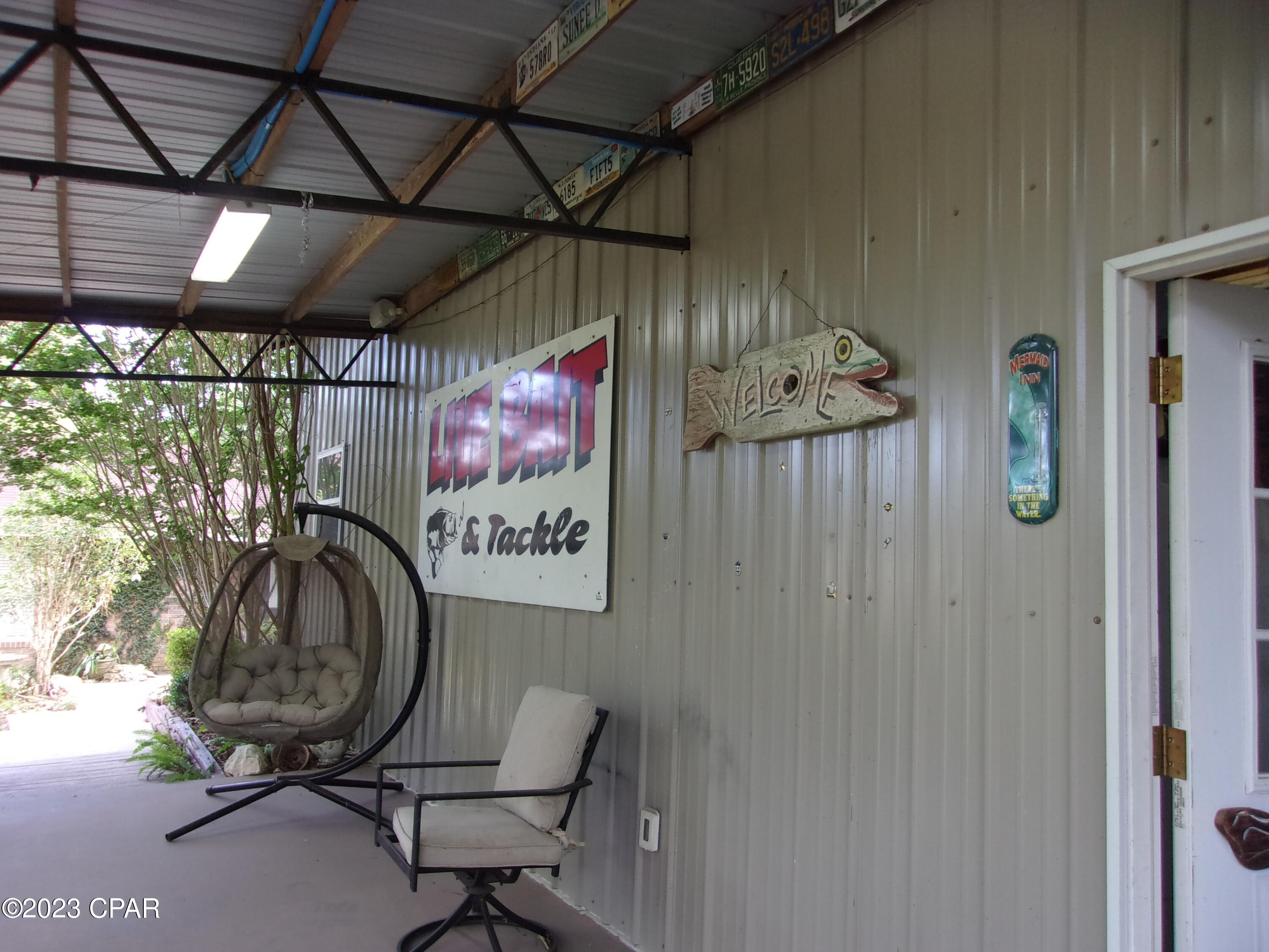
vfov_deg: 51.4
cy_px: 476
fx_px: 990
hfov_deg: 65.3
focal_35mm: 27
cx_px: 634
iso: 103
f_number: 3
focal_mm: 4.9
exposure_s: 1/34
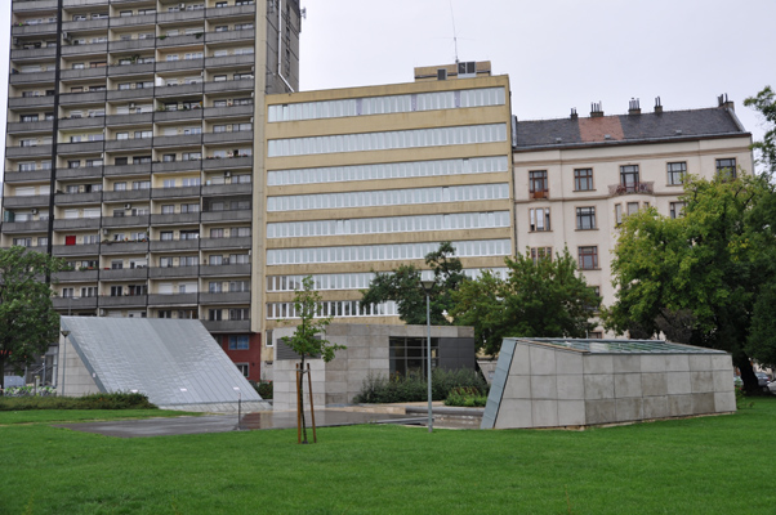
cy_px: 258
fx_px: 775
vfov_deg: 36.8
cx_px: 388
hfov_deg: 53.2
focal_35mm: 36
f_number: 5.6
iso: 200
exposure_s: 1/125
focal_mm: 24
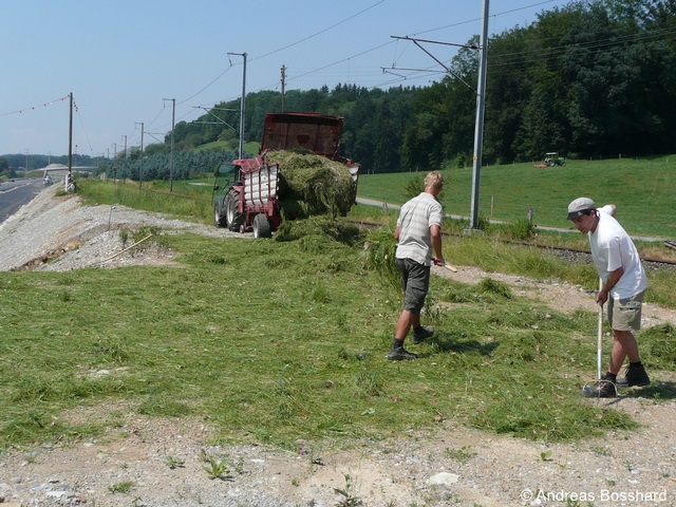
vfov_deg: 30.3
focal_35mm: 48
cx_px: 338
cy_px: 254
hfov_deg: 39.7
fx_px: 937
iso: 100
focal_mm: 7.8
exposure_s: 1/800
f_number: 4.2
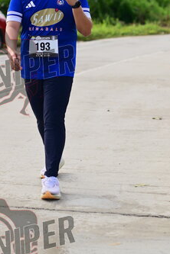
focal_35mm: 120
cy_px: 11
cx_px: 55
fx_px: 850
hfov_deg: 11.4
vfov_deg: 16.8
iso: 100
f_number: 2
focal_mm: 50
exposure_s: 1/3200
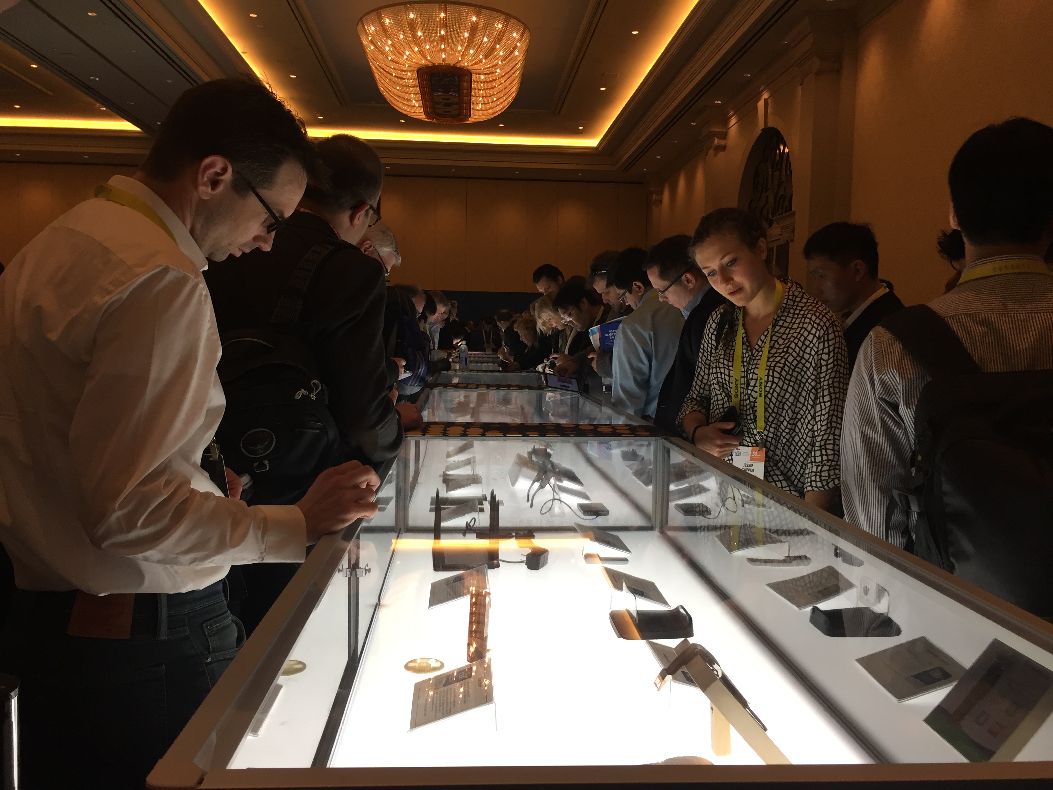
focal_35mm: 29
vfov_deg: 48.2
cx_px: 526
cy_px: 395
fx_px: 882
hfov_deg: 61.7
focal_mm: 4.15
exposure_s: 1/40
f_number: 2.2
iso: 32
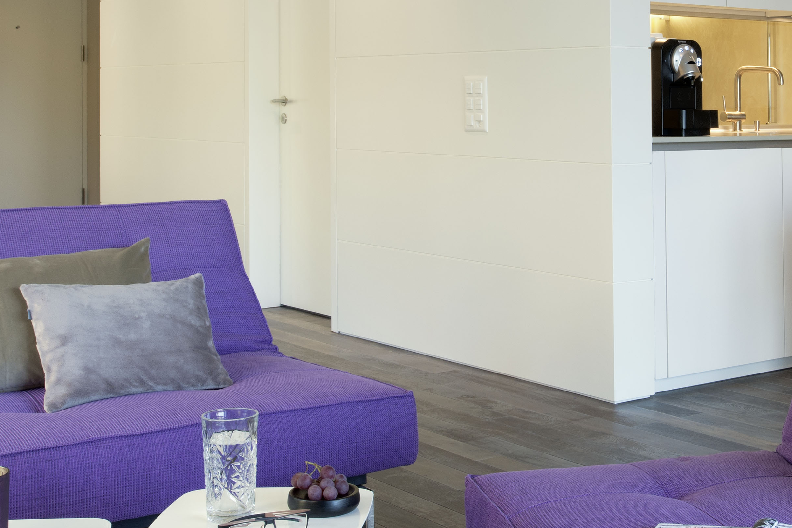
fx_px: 1320
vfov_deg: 22.6
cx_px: 614
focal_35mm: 60
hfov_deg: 32.6
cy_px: 240
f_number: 16
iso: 100
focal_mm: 24
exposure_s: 1/1.25
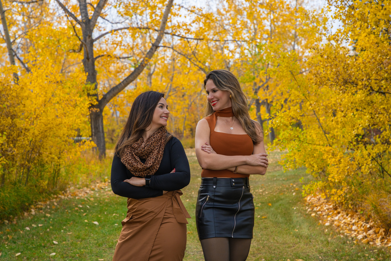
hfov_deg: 28.8
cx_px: 196
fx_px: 760
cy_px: 130
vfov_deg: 19.5
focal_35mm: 70
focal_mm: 70
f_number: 5.6
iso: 320
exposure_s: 1/640
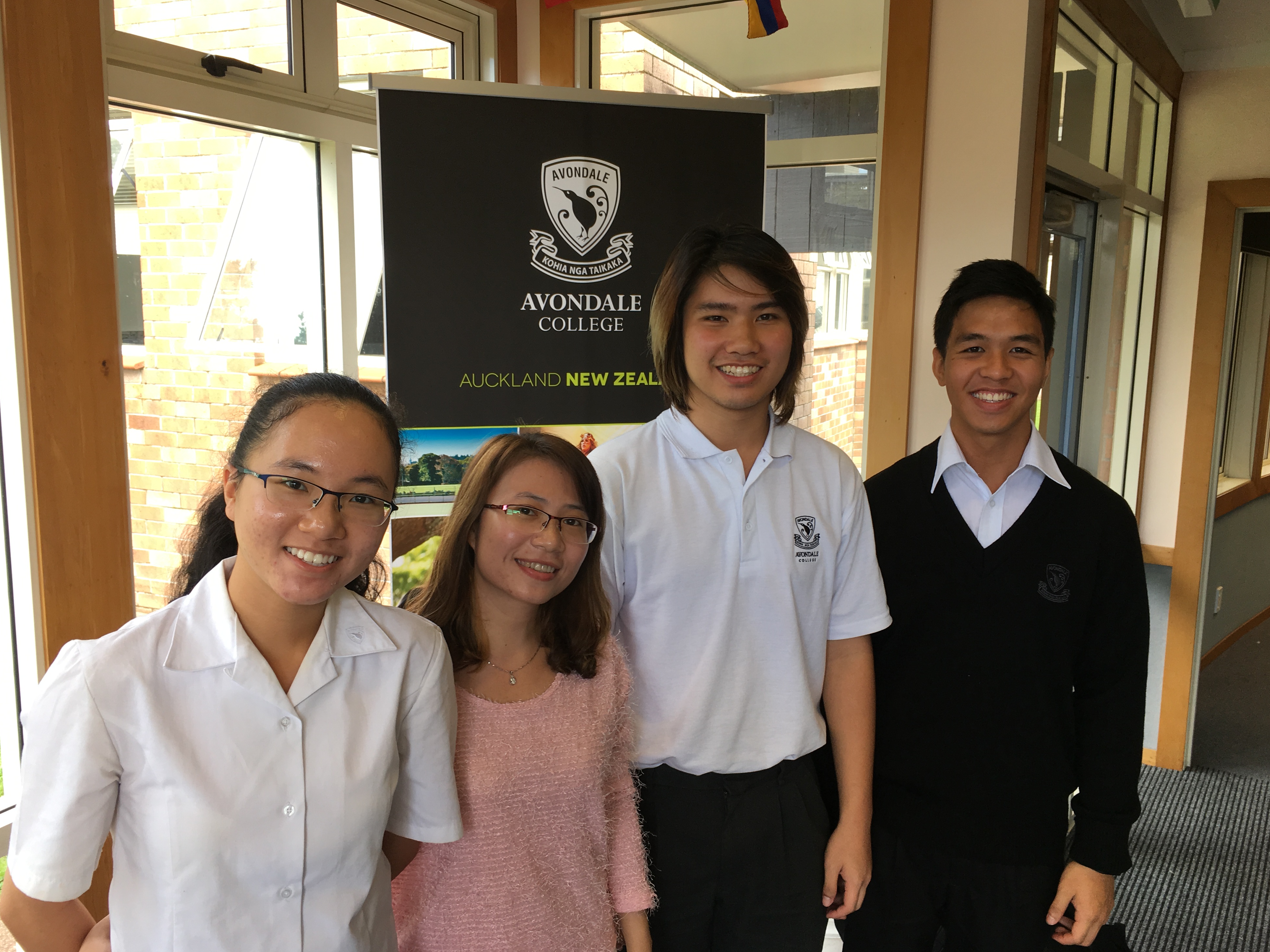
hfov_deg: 60.0
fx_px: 1101
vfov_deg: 46.8
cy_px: 487
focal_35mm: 30
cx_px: 635
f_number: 2.2
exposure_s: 1/50
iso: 25
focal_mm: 4.15
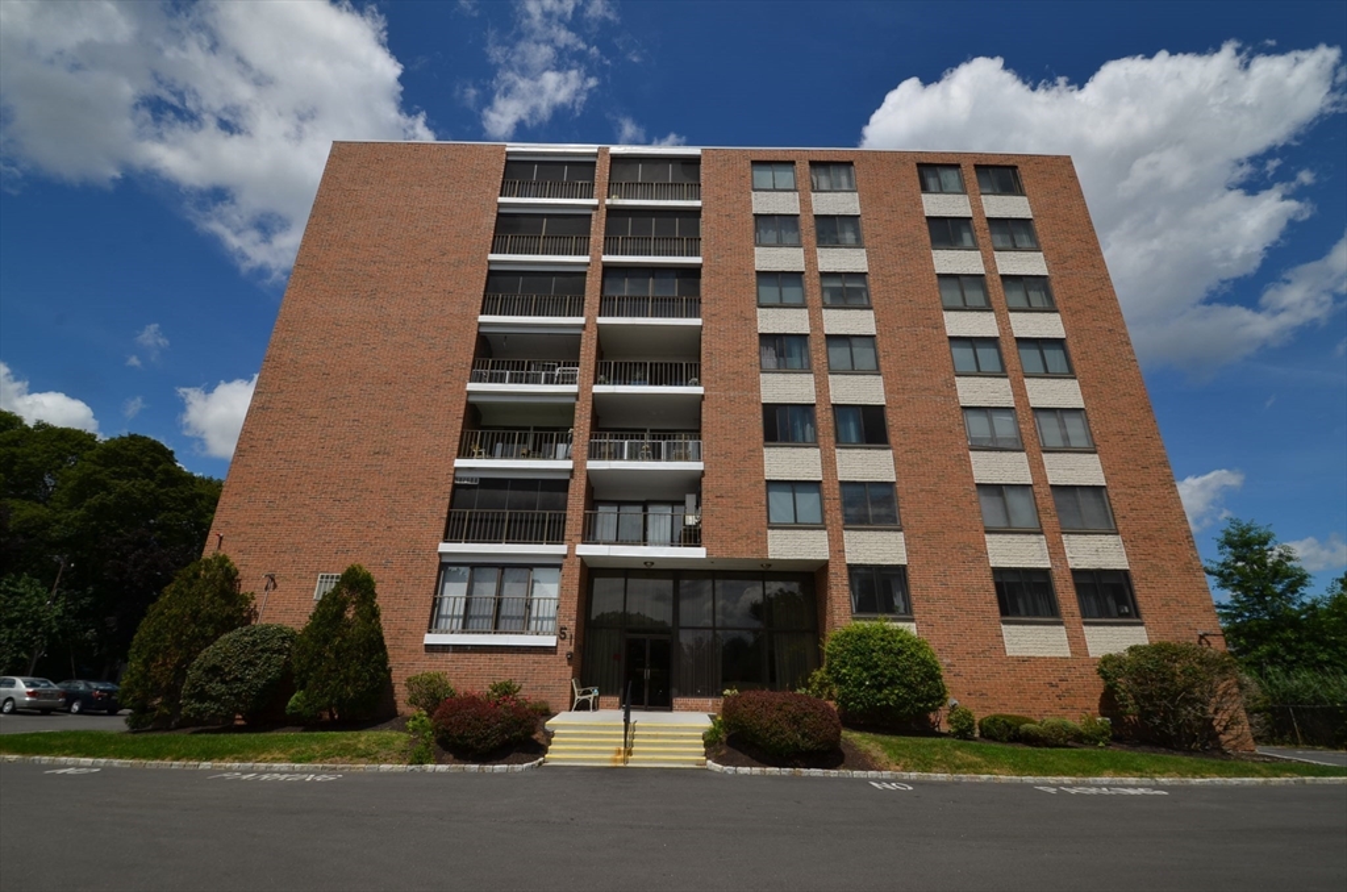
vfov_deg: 77.1
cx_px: 674
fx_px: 560
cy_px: 446
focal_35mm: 15
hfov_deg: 100.5
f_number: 10
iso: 100
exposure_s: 1/250
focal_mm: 10
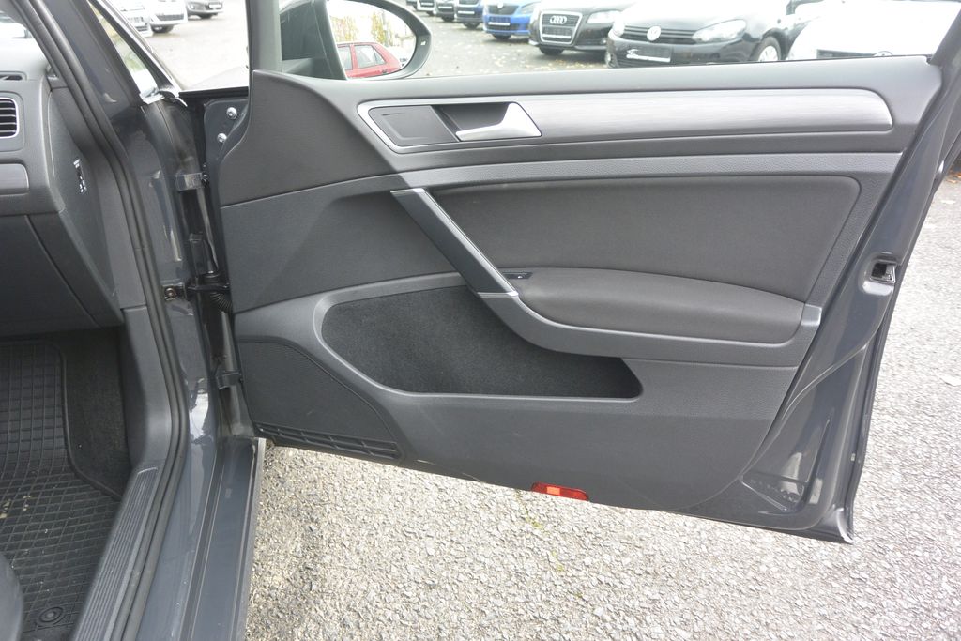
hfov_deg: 67.4
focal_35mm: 27
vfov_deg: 47.9
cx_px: 480
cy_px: 320
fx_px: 721
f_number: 3.5
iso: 250
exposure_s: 1/125
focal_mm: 10
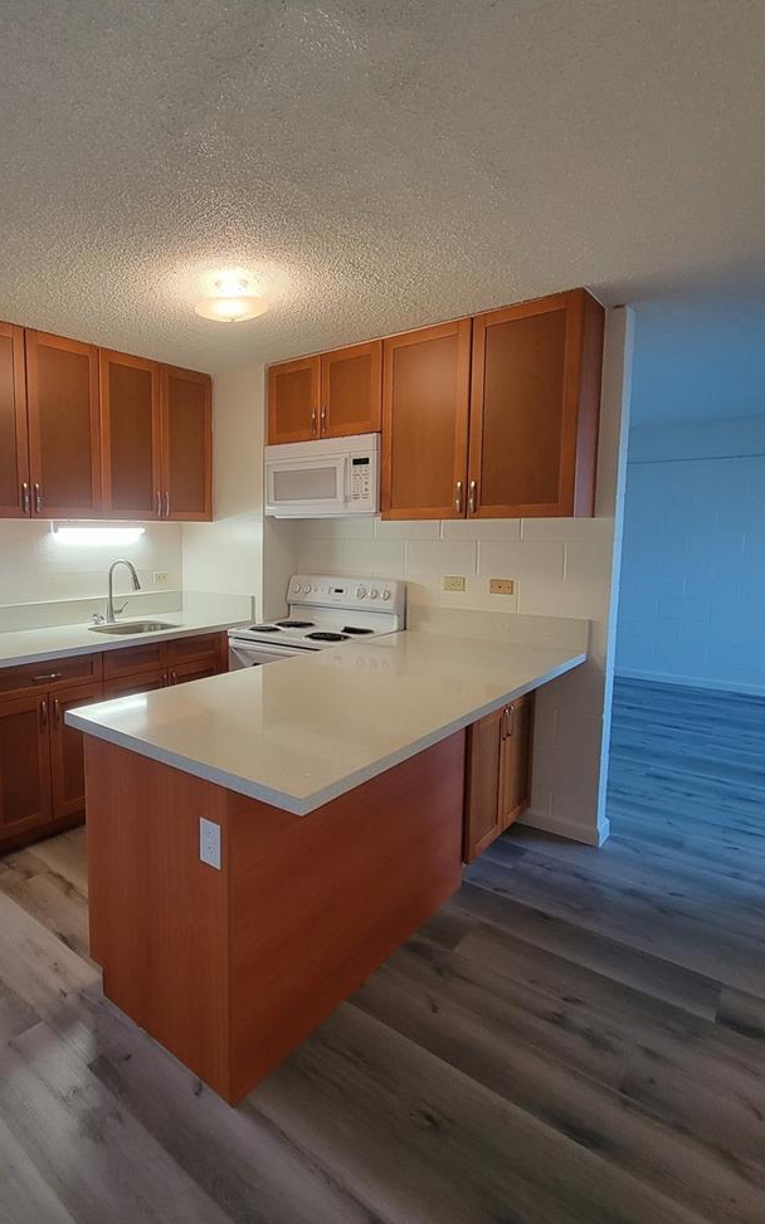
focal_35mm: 17
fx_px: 567
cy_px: 604
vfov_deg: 94.4
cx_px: 242
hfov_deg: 65.8
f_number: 2.2
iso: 200
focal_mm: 2.2
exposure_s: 1/60
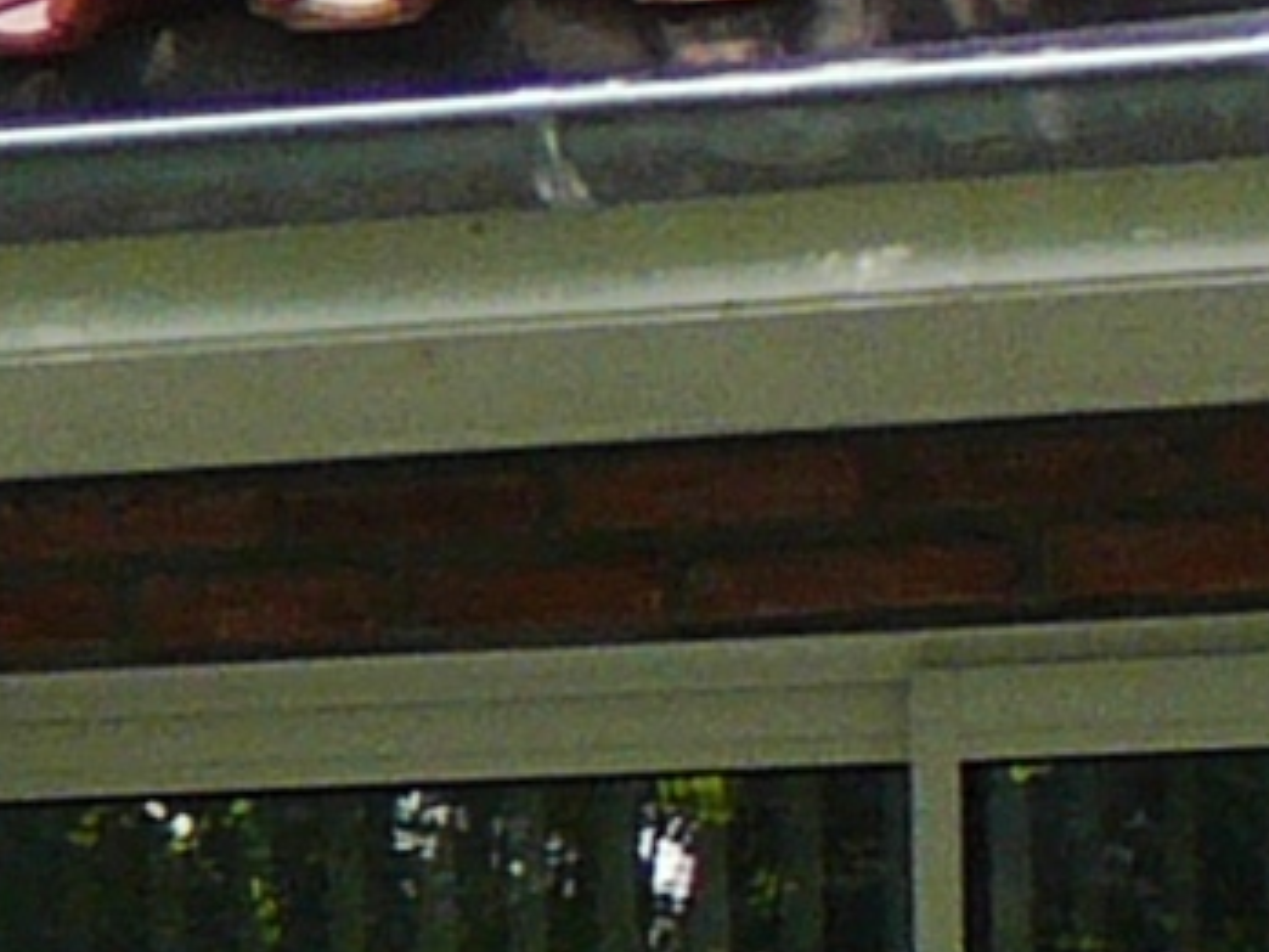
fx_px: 14004
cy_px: 1050
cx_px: -1477
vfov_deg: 3.9
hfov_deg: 5.1
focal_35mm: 382
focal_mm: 7.8
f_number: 3.4
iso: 80
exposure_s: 1/100
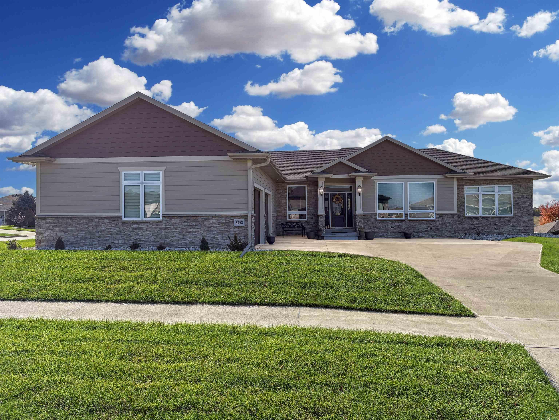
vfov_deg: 53.1
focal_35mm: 26
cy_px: 210
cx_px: 280
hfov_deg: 67.3
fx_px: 420
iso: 50
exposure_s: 1/3400
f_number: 1.6
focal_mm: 5.96
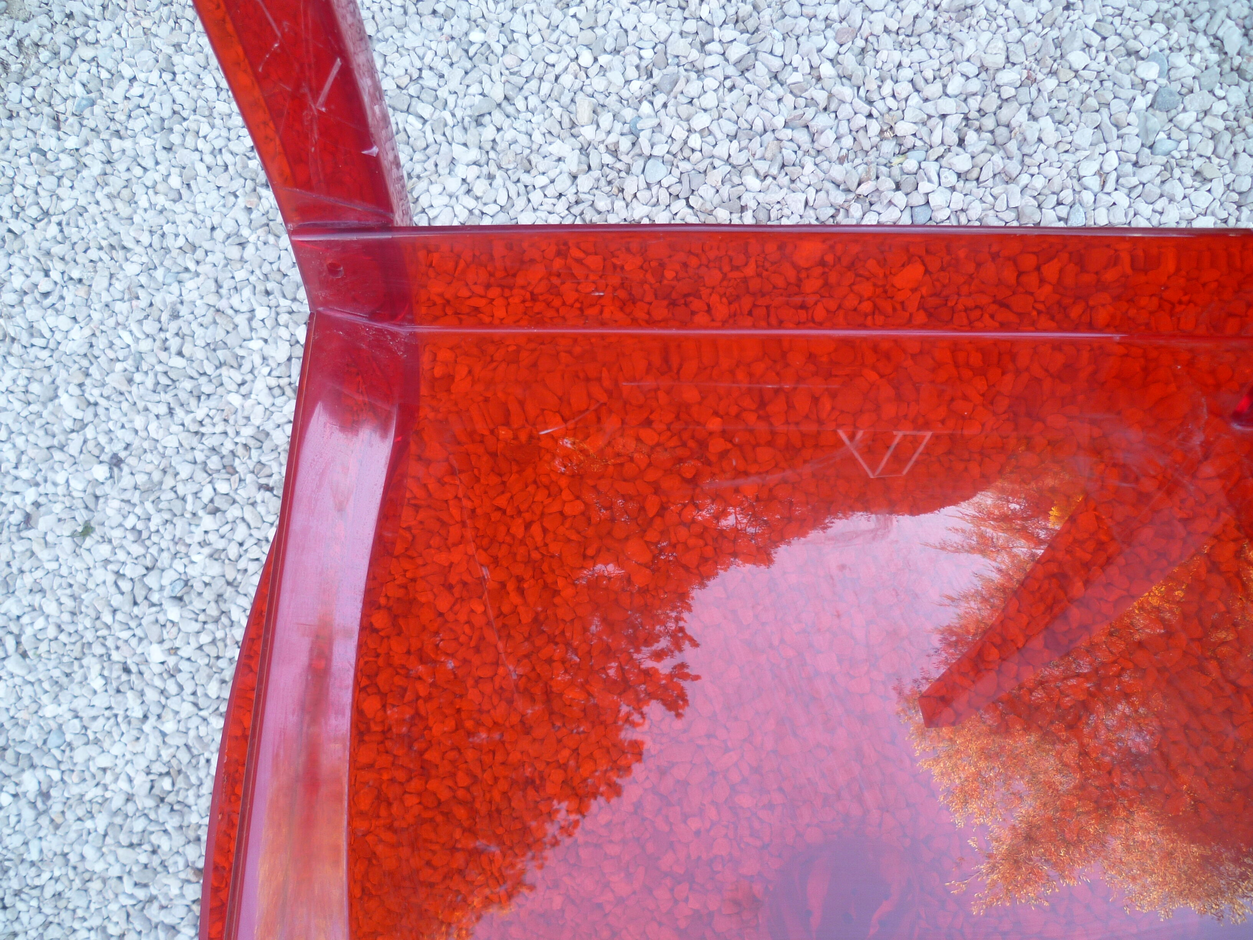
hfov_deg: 63.4
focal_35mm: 28
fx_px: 1014
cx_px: 626
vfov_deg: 49.7
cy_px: 470
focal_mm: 5
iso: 80
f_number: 2.8
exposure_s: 1/30
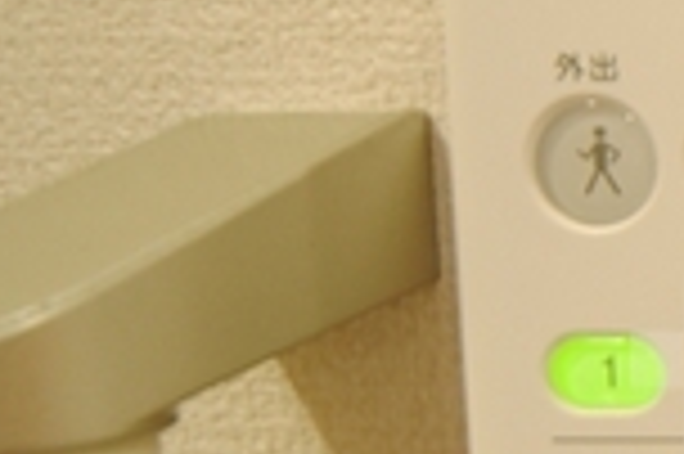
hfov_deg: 18.2
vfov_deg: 16.5
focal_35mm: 82
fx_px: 1558
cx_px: 1305
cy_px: 360
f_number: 5
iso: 100
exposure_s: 1/4
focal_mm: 13
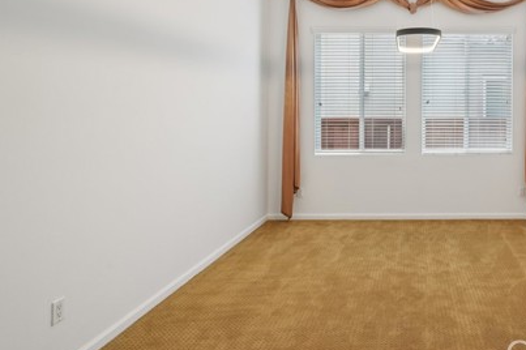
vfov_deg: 46.3
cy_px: 93
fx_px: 394
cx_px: 407
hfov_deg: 62.7
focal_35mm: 27
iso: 400
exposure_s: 1/15
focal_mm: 17
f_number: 10
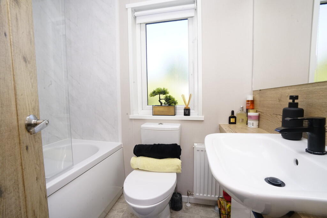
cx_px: 164
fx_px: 145
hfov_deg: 96.7
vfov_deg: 73.8
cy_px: 109
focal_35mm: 16
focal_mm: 16
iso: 1600
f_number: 16
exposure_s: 1/60
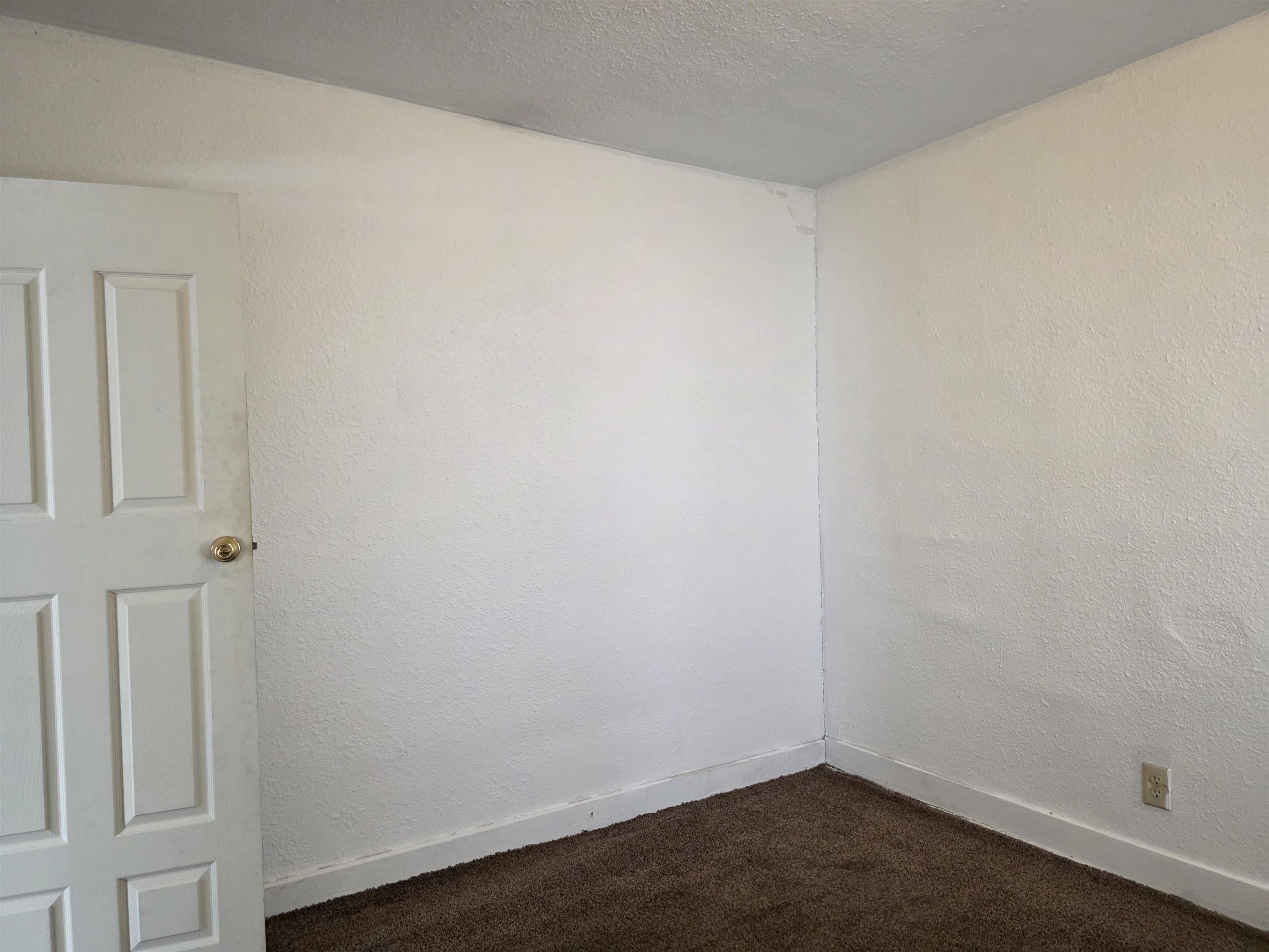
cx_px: 634
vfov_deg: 58.9
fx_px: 843
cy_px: 476
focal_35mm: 23
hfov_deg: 73.9
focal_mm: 6.3
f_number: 1.7
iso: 500
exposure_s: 1/120
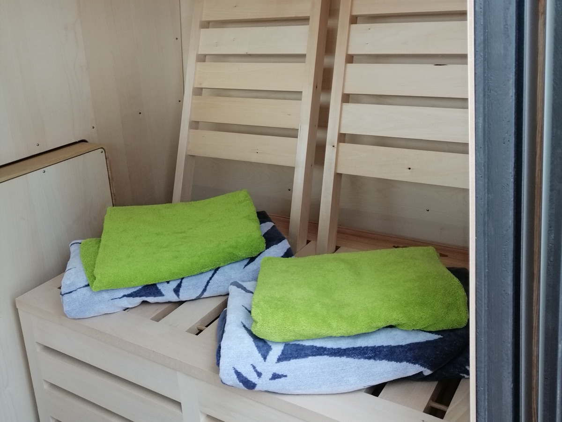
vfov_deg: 51.4
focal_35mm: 27
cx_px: 281
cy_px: 211
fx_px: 438
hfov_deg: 65.3
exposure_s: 1/100
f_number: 1.8
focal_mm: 3.95
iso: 64
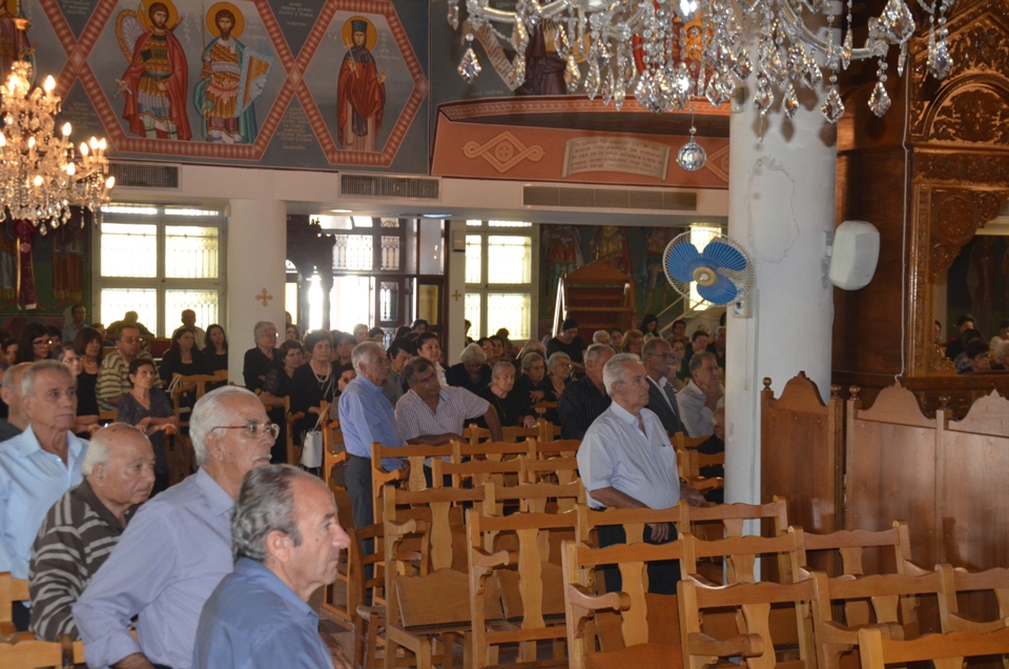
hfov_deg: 33.5
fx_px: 1678
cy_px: 334
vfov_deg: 22.5
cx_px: 504
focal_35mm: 60
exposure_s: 1/125
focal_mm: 40
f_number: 6.3
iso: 2000
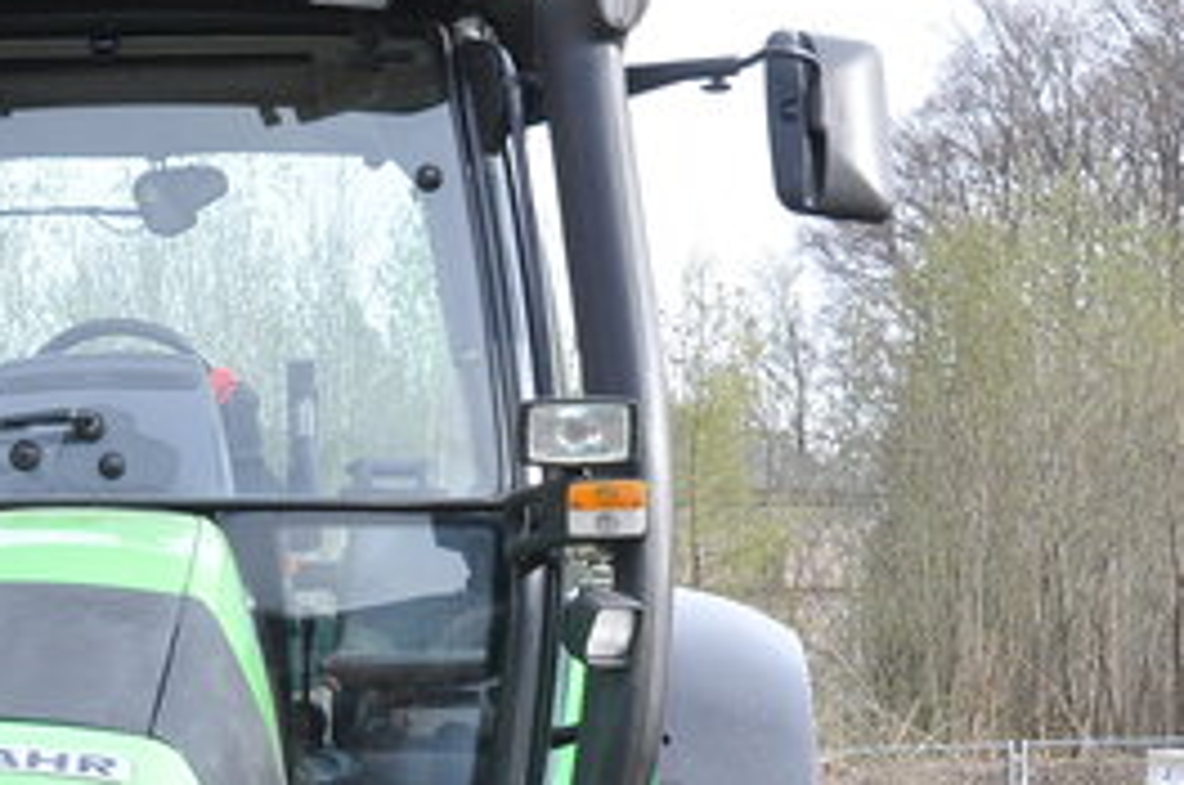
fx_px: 3283
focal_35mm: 100
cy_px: 1056
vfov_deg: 13.1
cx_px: 262
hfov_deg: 20.3
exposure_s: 1/320
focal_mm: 22
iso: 640
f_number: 9
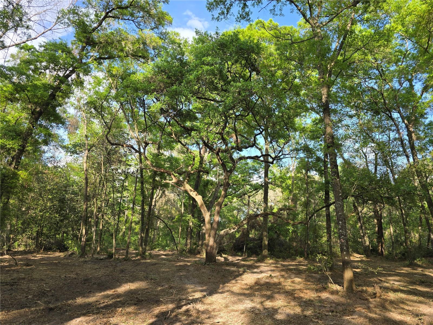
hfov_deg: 73.9
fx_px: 288
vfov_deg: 58.9
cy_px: 162
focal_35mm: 23
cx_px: 216
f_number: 1.7
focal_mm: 6.3
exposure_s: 1/180
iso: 12
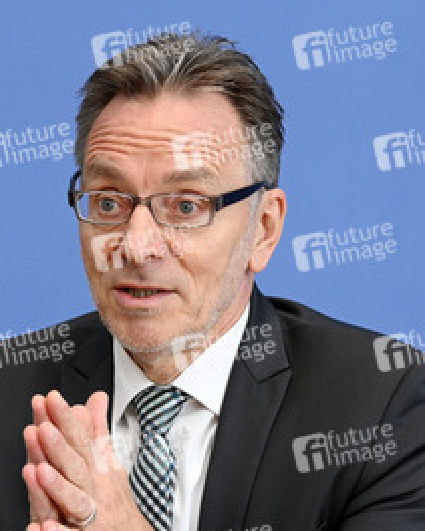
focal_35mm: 186
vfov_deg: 10.4
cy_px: 298
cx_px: 170
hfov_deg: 8.3
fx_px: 2926
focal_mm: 116
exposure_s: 1/640
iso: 3200
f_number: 5.6
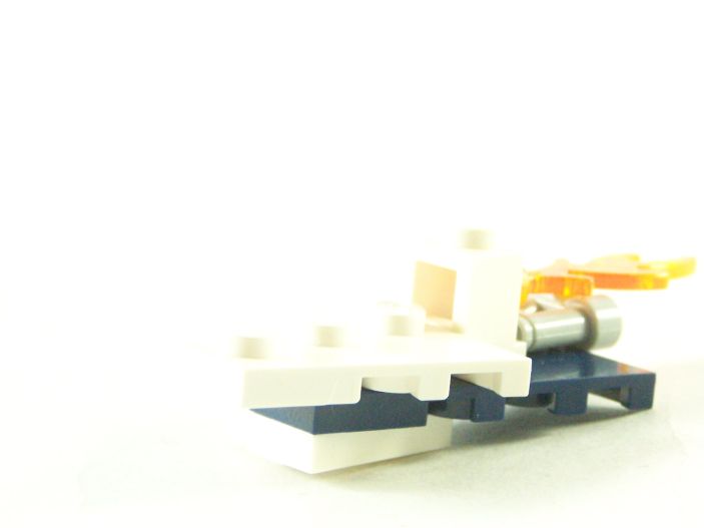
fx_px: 3111
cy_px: 306
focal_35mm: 153
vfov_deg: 9.7
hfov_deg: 12.9
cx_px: 441
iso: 400
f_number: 3.2
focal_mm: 17.5
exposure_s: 1/60
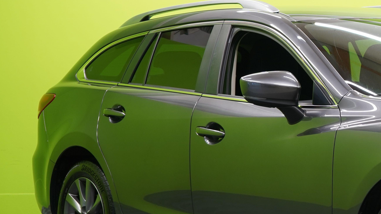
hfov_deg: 16.8
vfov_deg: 9.9
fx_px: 1243
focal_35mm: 123
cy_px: 130
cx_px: 435
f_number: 4.5
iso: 400
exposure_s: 1/25
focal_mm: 51
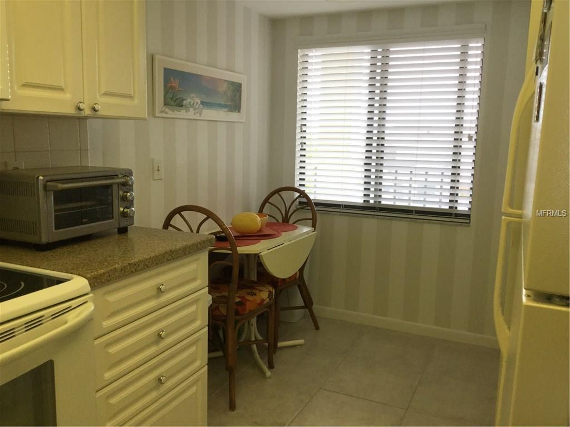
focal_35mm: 31
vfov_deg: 45.4
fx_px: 510
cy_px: 214
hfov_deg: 58.4
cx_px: 285
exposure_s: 1/40
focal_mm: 3.3
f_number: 2.4
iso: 25
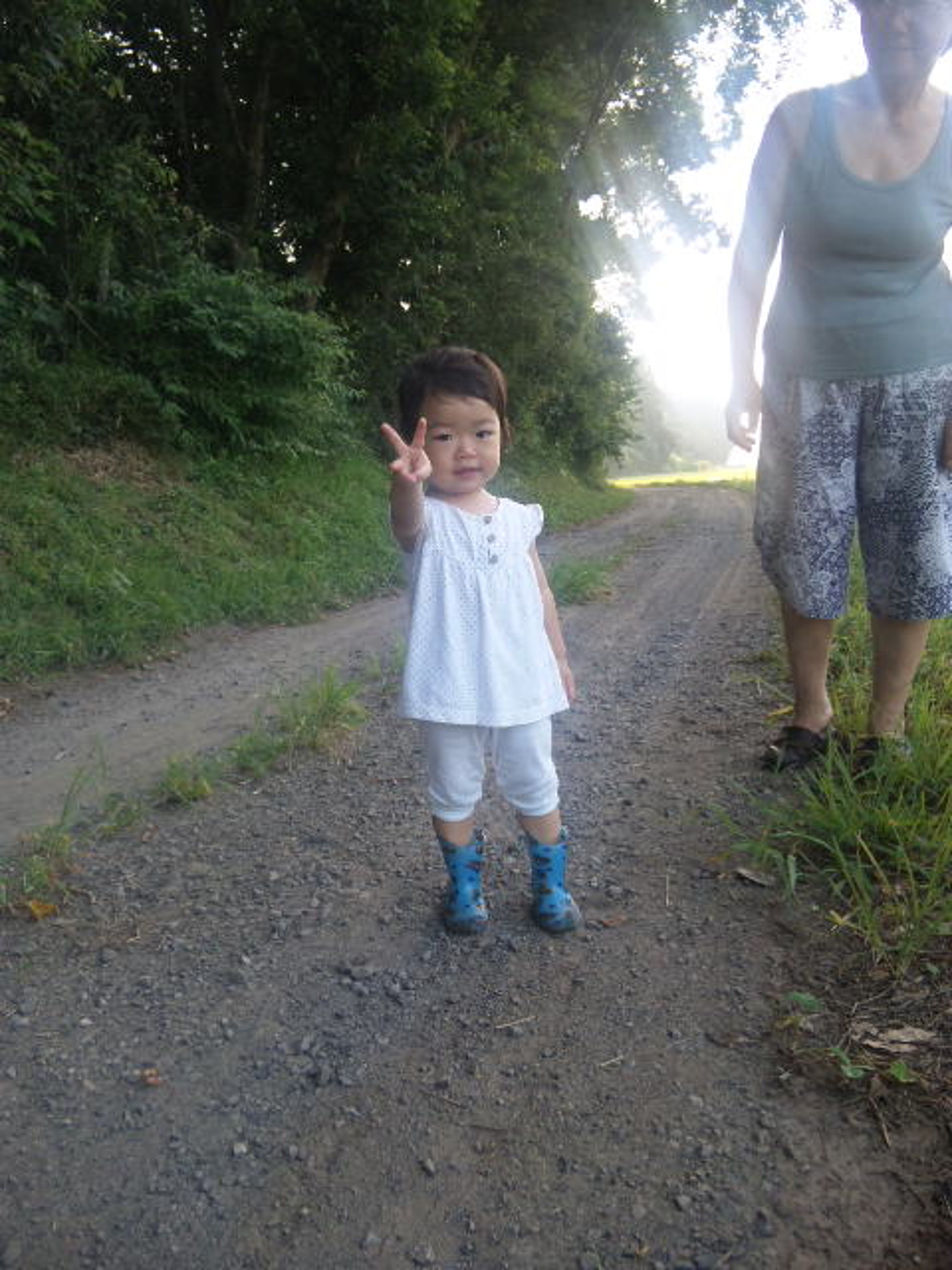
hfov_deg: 48.2
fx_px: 1063
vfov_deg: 61.7
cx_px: 476
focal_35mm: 29
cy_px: 635
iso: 100
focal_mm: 4.82
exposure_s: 1/142
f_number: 2.8
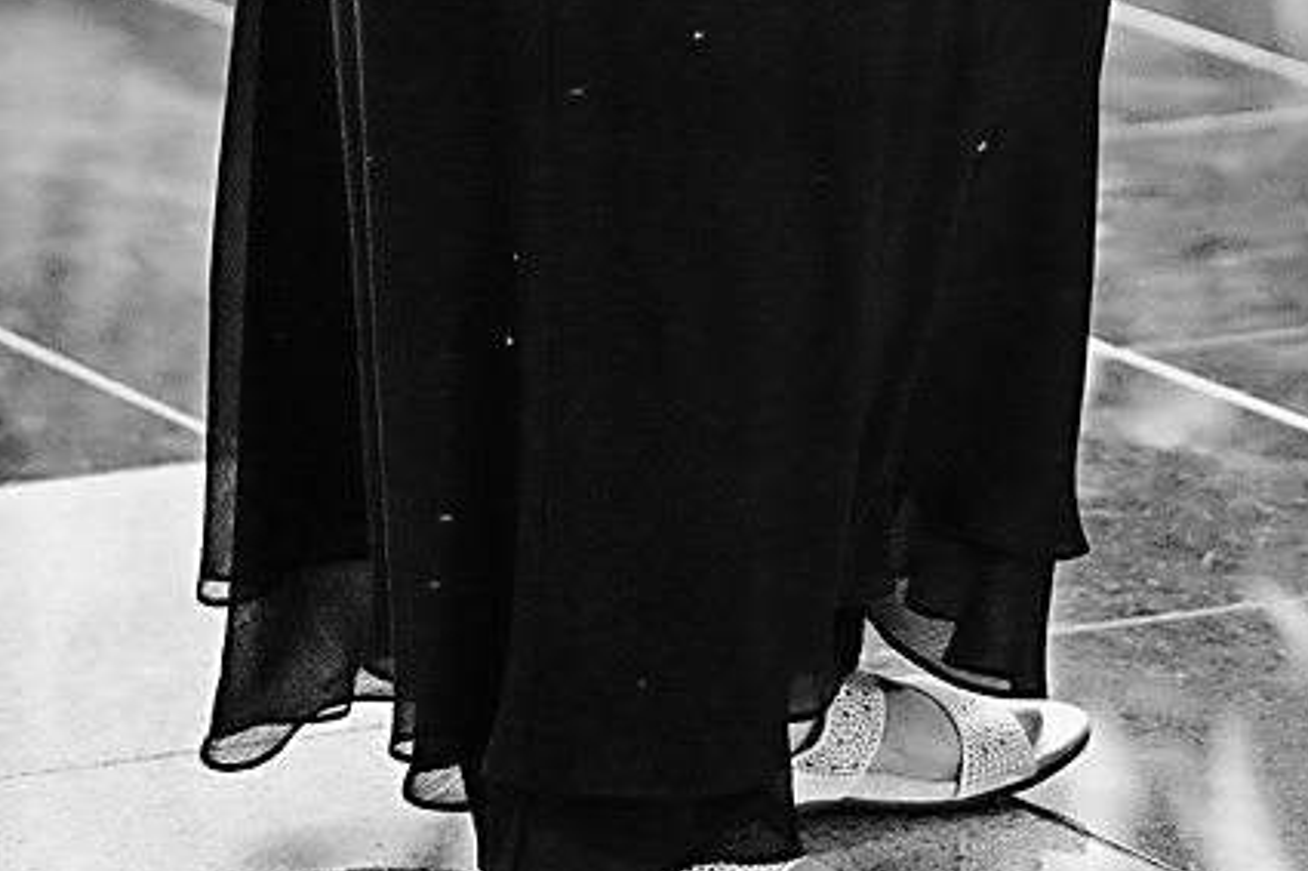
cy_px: -929
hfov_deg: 7.3
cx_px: 1271
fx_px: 10241
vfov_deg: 4.8
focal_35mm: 282
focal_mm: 85
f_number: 1.8
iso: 400
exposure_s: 1/200
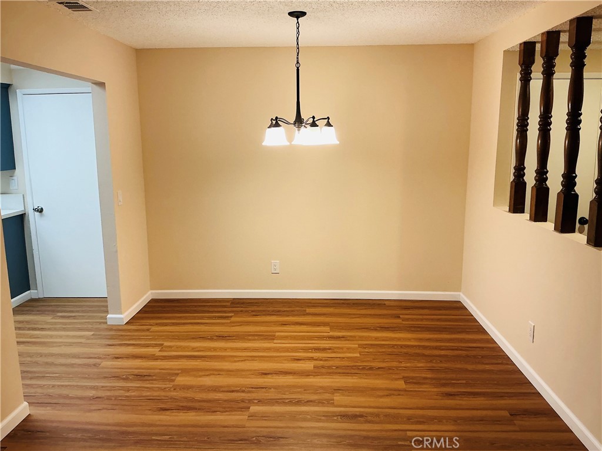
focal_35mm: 29
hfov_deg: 61.7
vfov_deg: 48.2
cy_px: 226
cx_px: 301
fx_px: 504
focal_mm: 3
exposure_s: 1/60
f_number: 1.8
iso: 64
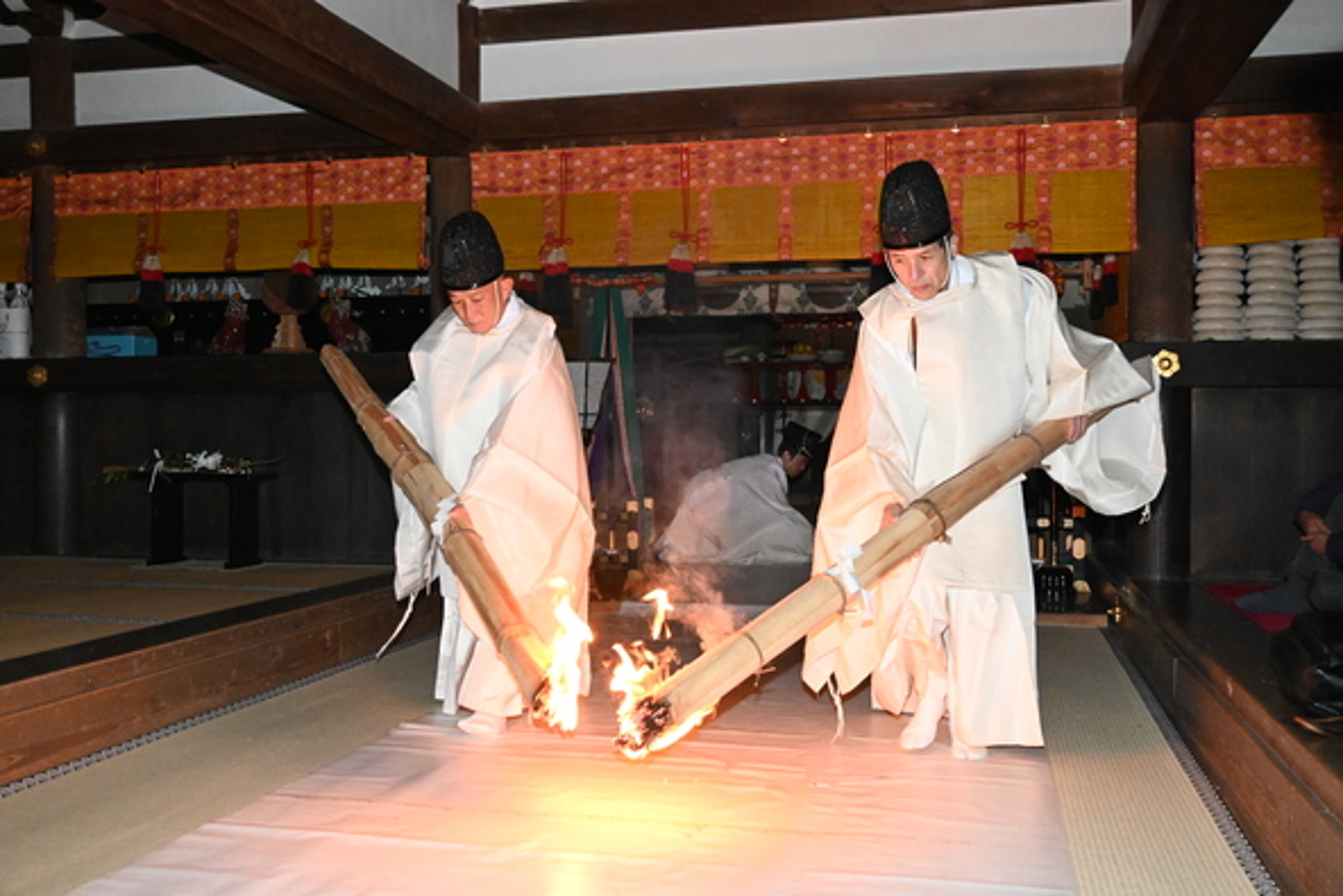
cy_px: 448
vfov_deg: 38.4
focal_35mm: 34
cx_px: 672
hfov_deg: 55.1
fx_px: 1287
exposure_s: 1/60
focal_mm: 23
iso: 6400
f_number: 4
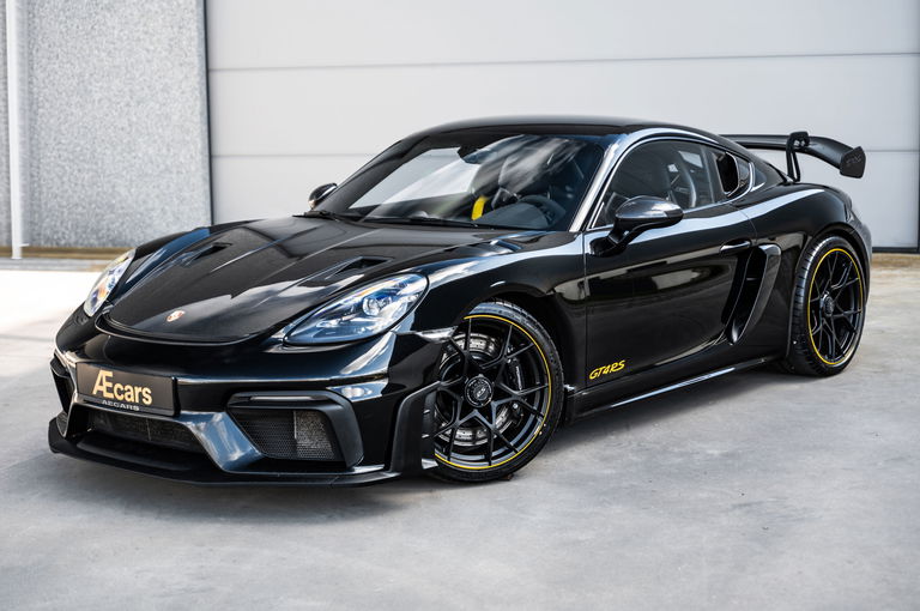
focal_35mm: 60
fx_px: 1531
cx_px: 460
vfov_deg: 22.6
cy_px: 306
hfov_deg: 33.4
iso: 250
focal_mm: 60
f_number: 2.8
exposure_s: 1/200
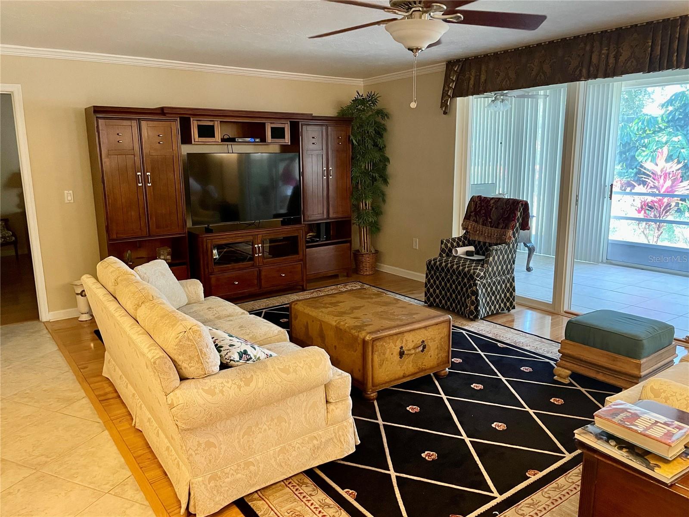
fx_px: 518
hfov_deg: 67.3
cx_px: 344
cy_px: 258
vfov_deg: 53.1
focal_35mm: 26
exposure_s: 1/60
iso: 500
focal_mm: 4.2
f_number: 1.6
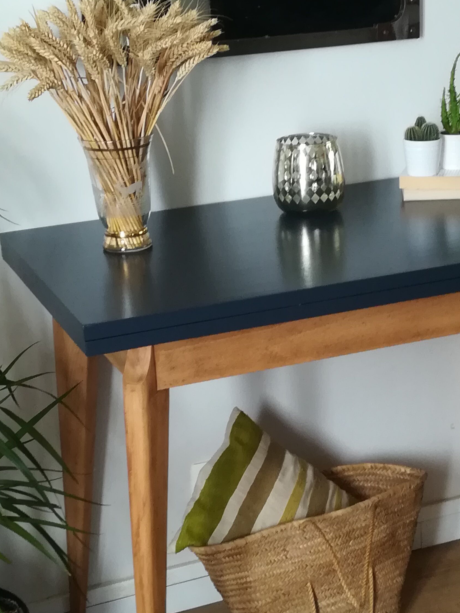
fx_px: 1258
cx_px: 306
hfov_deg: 20.7
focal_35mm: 71
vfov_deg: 27.4
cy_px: 326
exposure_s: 1/33.3
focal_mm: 3.83
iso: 160
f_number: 2.2
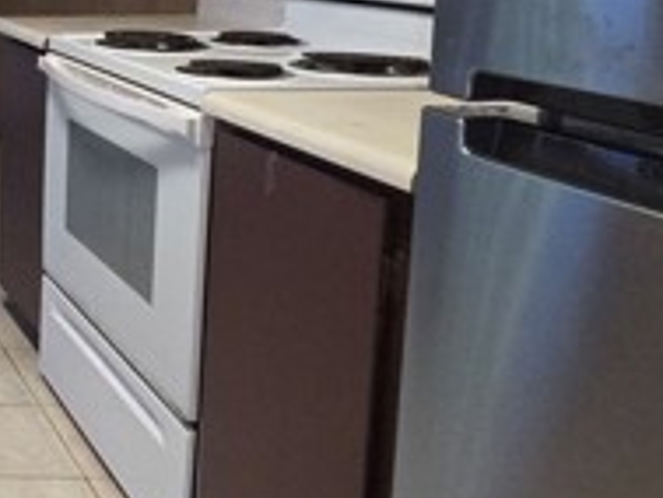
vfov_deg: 31.2
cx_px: -319
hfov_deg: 28.6
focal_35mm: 44
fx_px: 843
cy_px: 39
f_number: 2.2
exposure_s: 1/60
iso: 250
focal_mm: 2.2
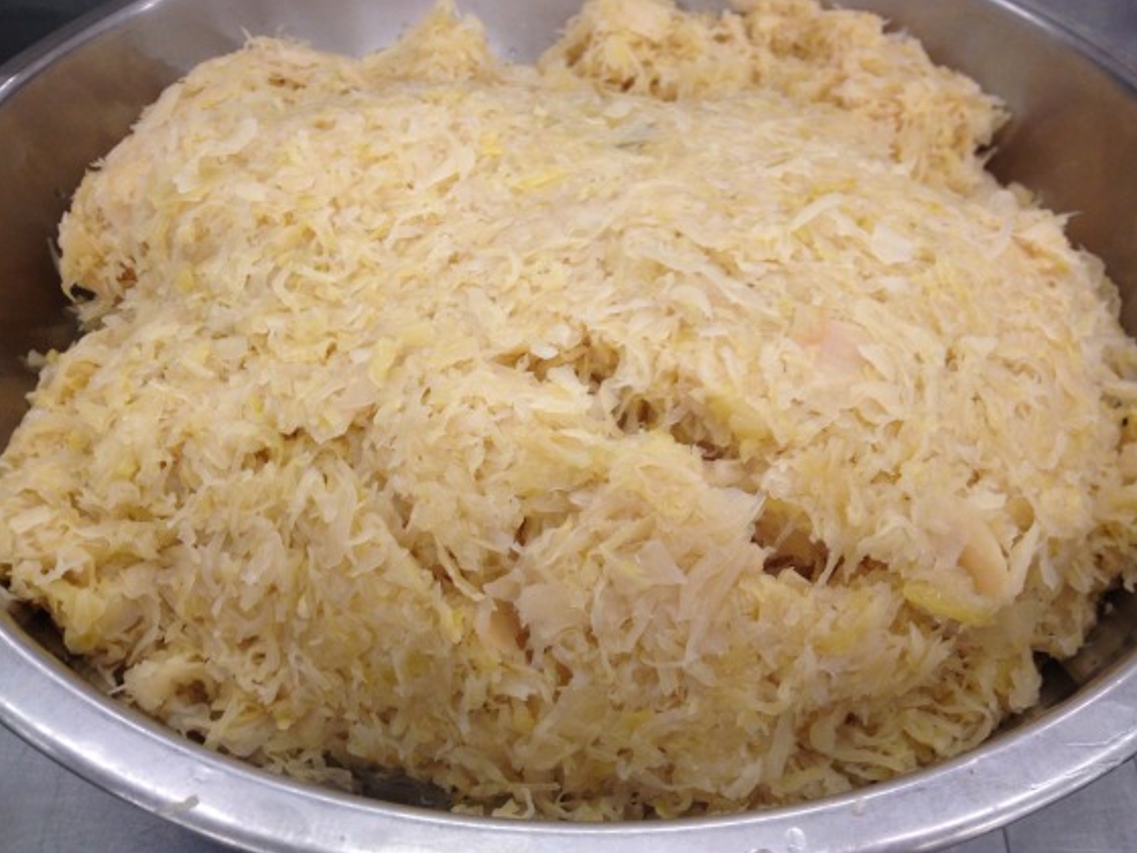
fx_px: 1182
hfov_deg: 51.4
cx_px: 577
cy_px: 420
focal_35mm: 36
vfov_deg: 39.7
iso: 80
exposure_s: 1/20
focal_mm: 4.28
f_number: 2.4
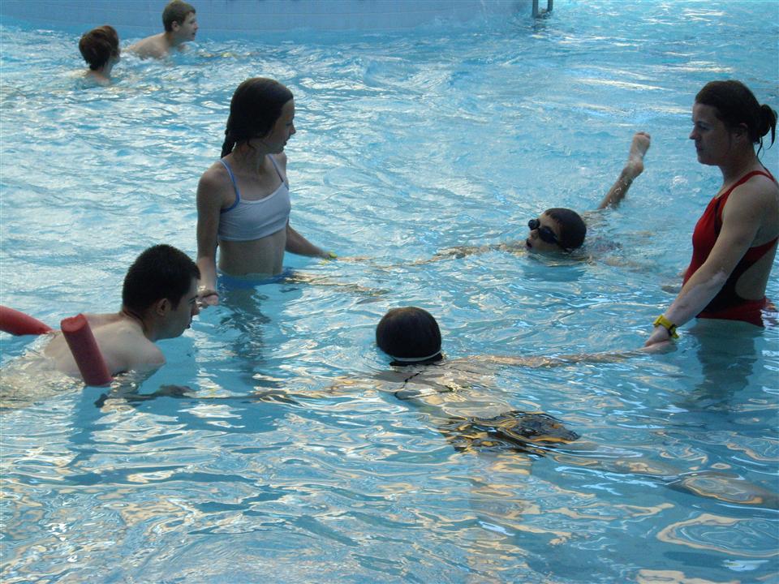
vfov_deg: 18.7
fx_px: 1778
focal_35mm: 79
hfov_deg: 24.7
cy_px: 292
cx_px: 390
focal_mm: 12.8
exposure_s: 1/100
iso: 200
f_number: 4.1
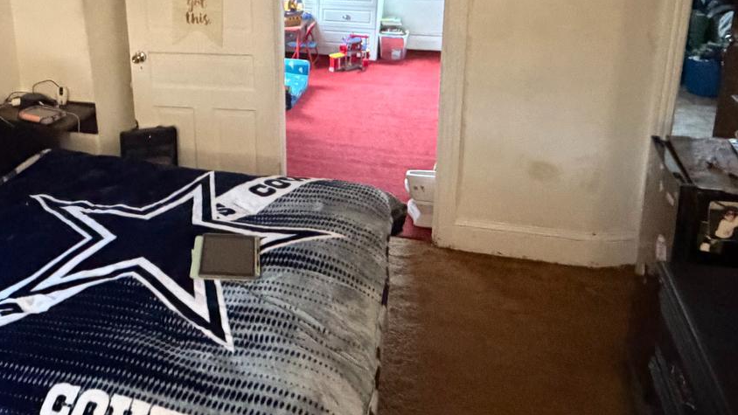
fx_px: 724
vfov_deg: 31.2
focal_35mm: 37
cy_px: 80
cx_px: 193
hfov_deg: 51.9
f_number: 2.2
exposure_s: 1/40
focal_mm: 2.22
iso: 1250
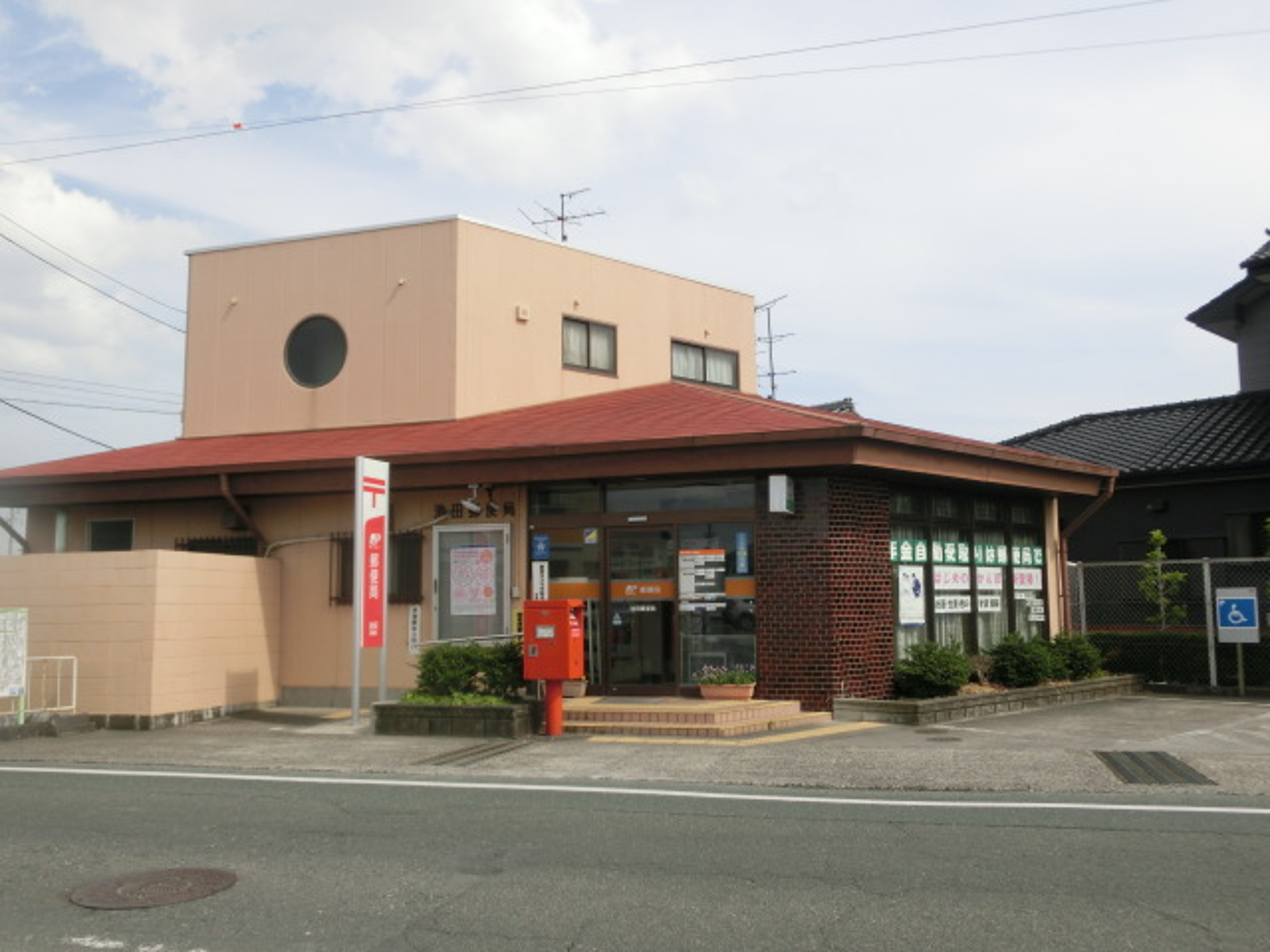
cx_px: 635
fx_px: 1101
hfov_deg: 60.0
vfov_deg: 46.8
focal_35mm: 30
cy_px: 476
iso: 80
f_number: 3.5
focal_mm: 5.36
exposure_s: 1/1000
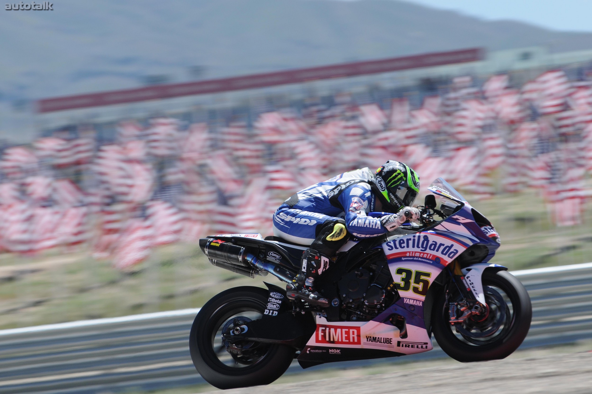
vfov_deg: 3.3
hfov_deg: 4.9
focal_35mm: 420
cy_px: 197
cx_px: 296
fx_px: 6898
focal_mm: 280
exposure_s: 1/500
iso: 200
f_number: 8
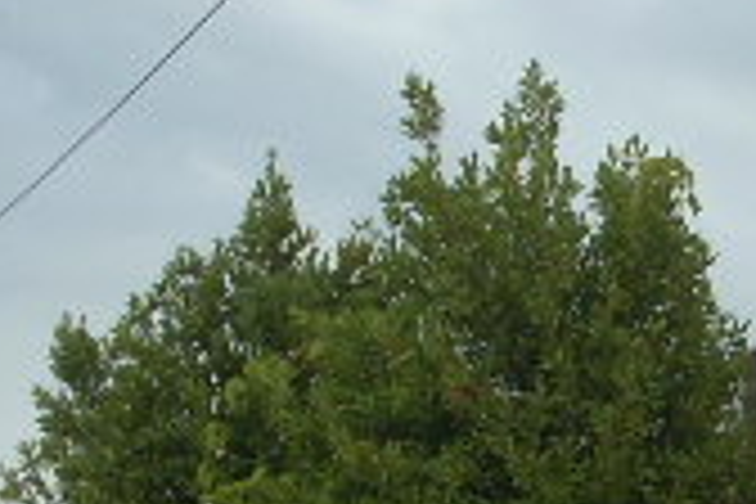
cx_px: 738
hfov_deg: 13.8
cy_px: 410
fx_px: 3087
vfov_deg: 9.3
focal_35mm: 147
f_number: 2.8
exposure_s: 1/297
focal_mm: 6.2
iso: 64
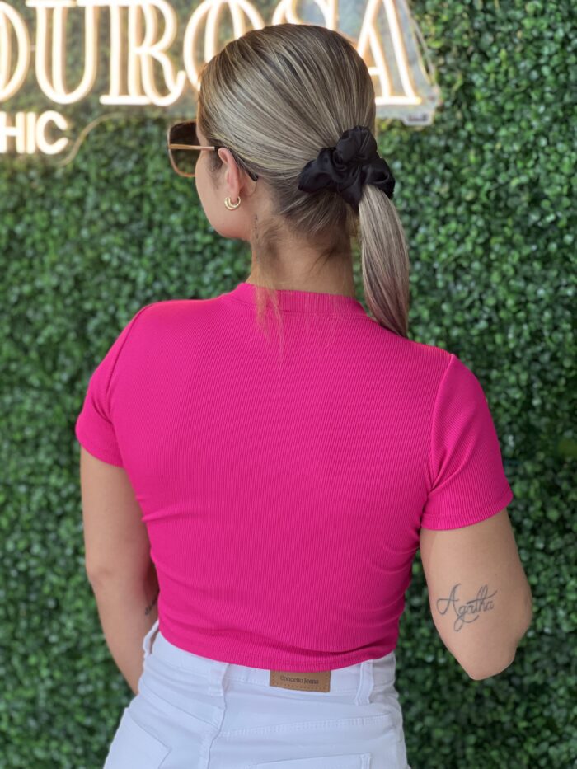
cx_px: 288
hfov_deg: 19.1
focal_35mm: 77
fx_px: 1711
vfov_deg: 25.3
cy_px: 384
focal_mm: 9
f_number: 2.8
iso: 160
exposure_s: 1/60
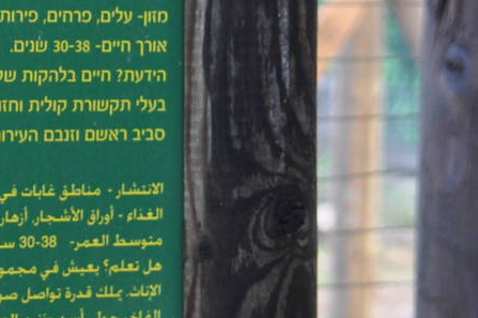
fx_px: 3130
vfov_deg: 5.8
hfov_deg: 8.5
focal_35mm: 236
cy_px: 82
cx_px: -262
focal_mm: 44
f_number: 5
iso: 400
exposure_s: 1/25
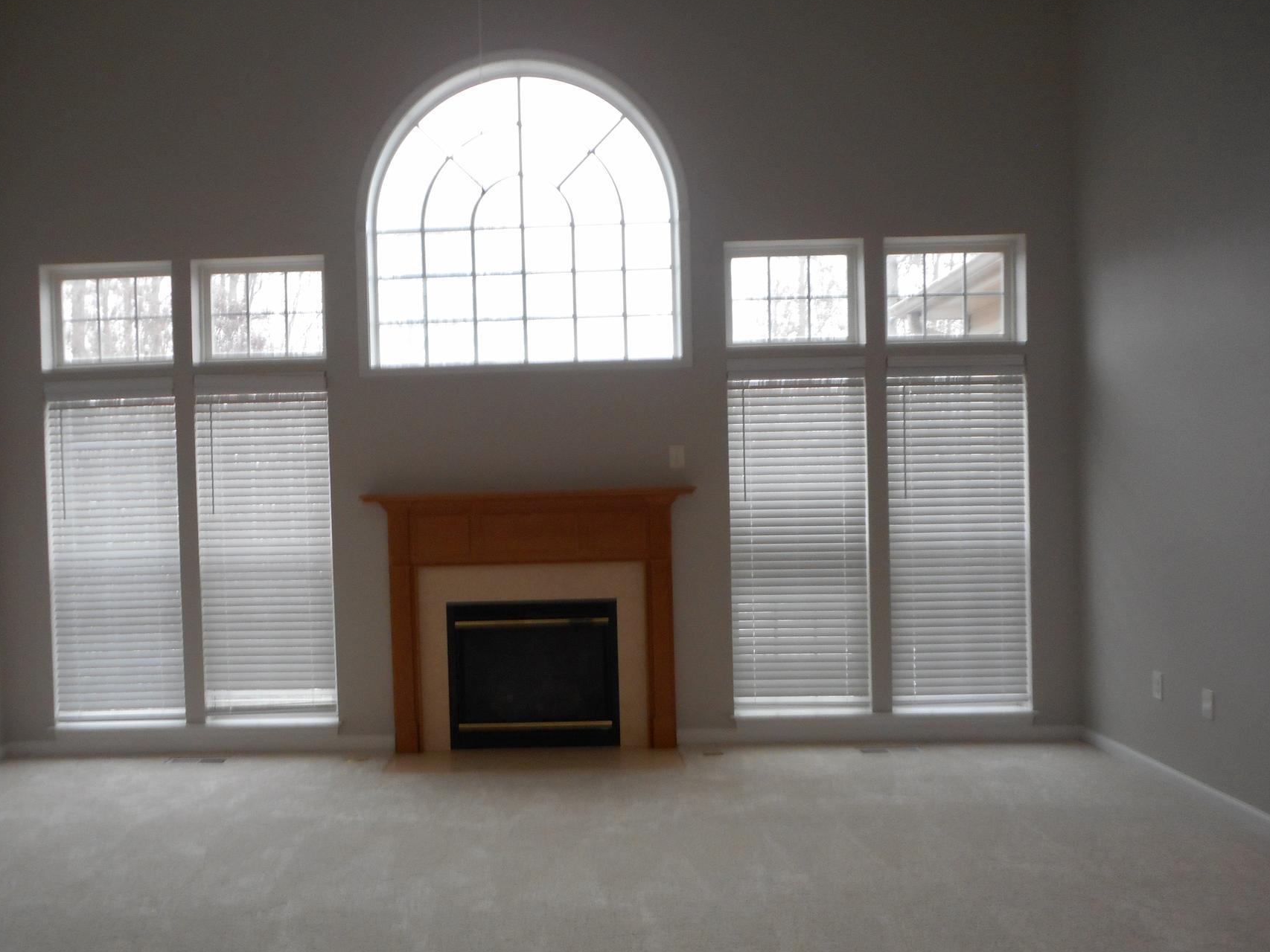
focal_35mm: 30
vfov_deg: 46.7
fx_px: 1101
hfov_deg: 59.6
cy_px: 525
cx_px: 530
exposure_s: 1/30
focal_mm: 4.5
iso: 140
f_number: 3.7
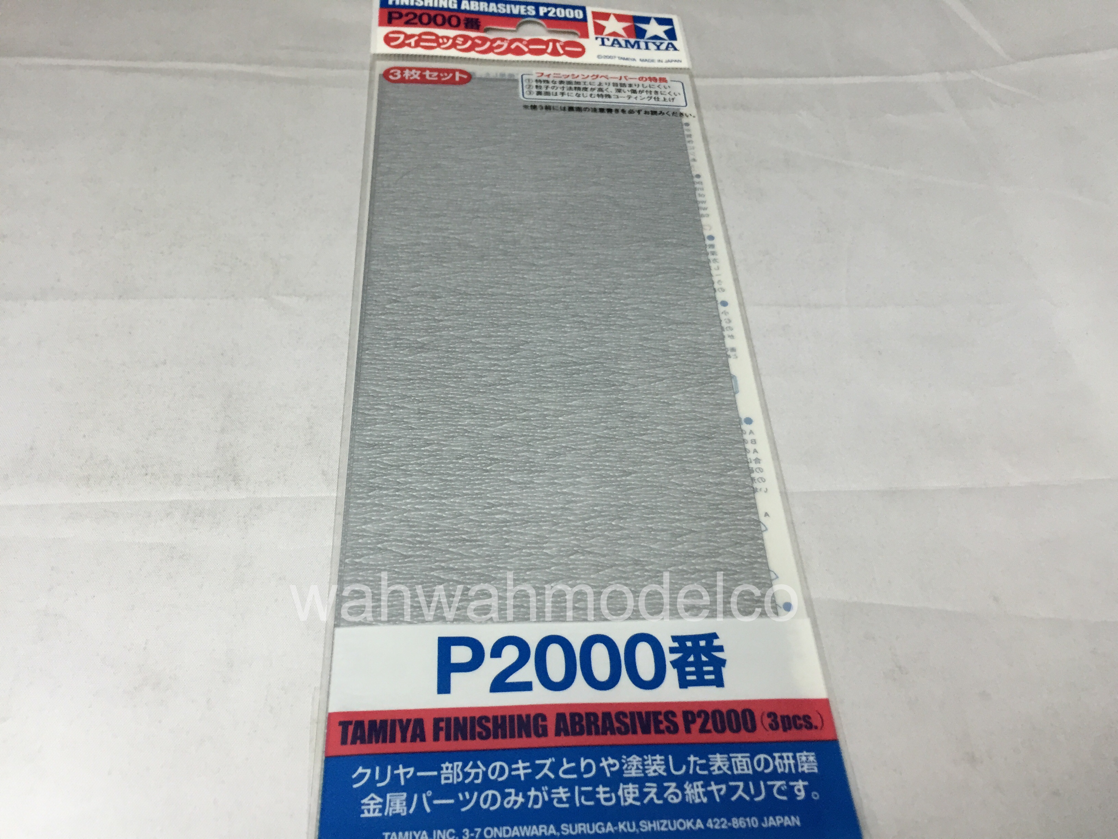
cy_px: 420
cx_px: 559
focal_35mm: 29
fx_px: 937
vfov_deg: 48.2
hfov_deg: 61.7
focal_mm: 4.15
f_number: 2.2
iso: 64
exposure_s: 1/33
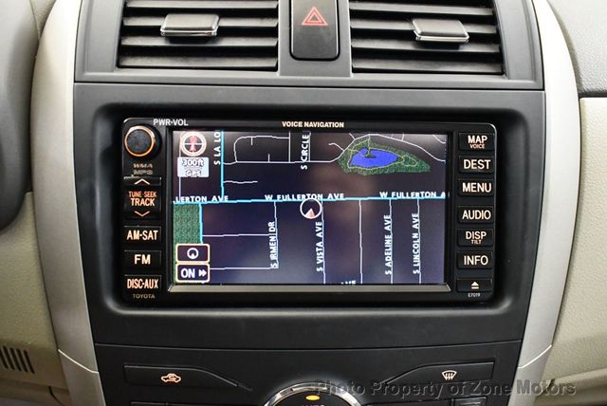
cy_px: 203
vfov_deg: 36.9
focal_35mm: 36
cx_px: 304
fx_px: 608
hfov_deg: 53.1
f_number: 3.5
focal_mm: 18
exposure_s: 1/60
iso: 5000
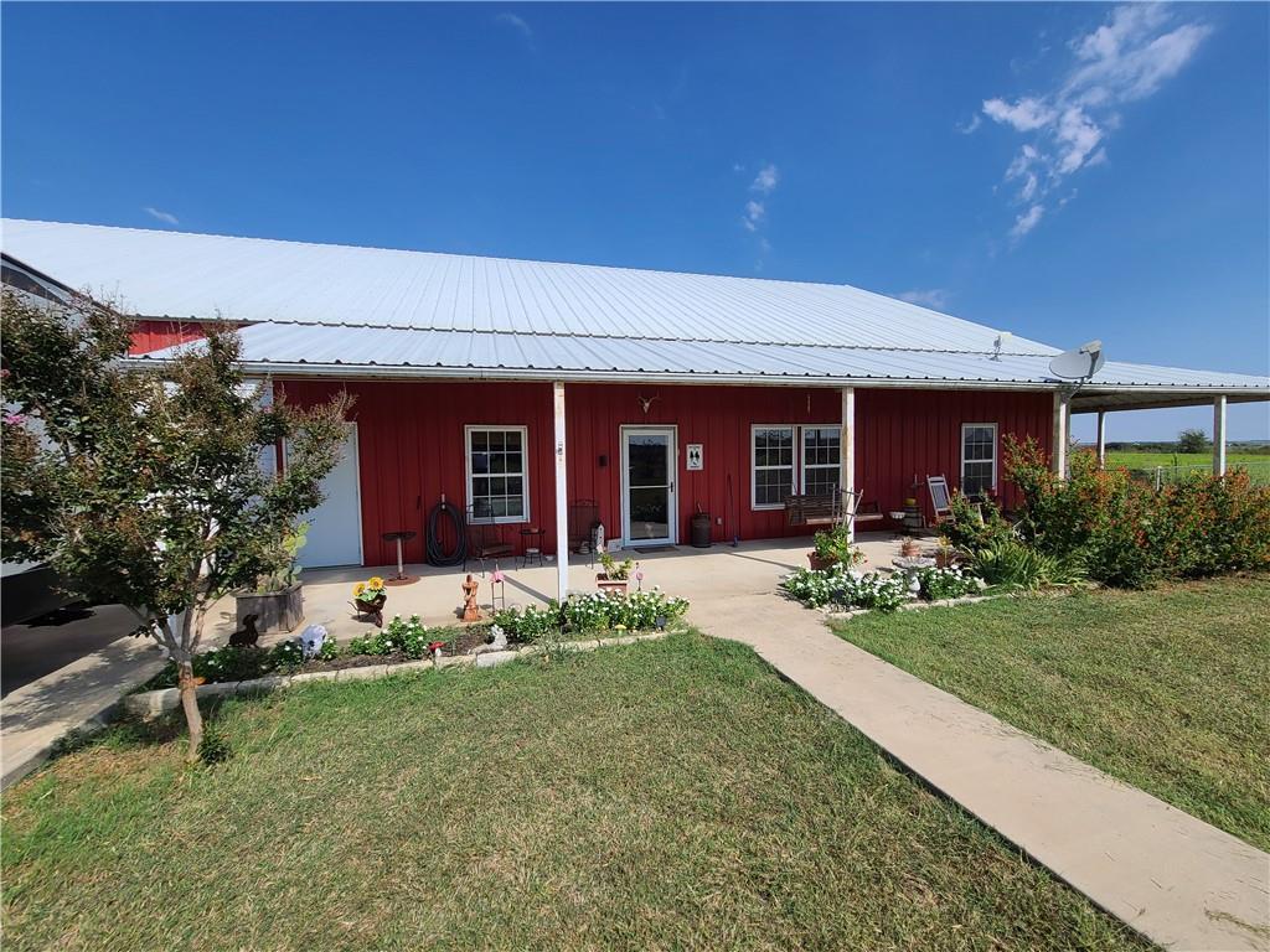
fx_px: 477
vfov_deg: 89.9
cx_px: 635
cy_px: 476
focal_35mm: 13
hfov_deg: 106.2
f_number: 2.2
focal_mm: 2.2
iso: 64
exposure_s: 1/2722
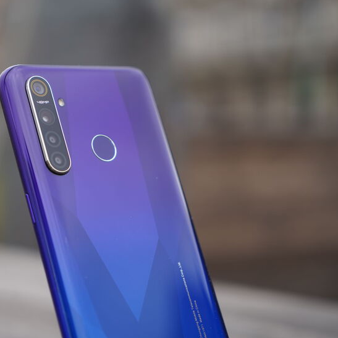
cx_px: 108
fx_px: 994
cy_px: 169
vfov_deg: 19.3
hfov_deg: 19.2
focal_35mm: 90
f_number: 4.5
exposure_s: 1/160
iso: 100
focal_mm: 70
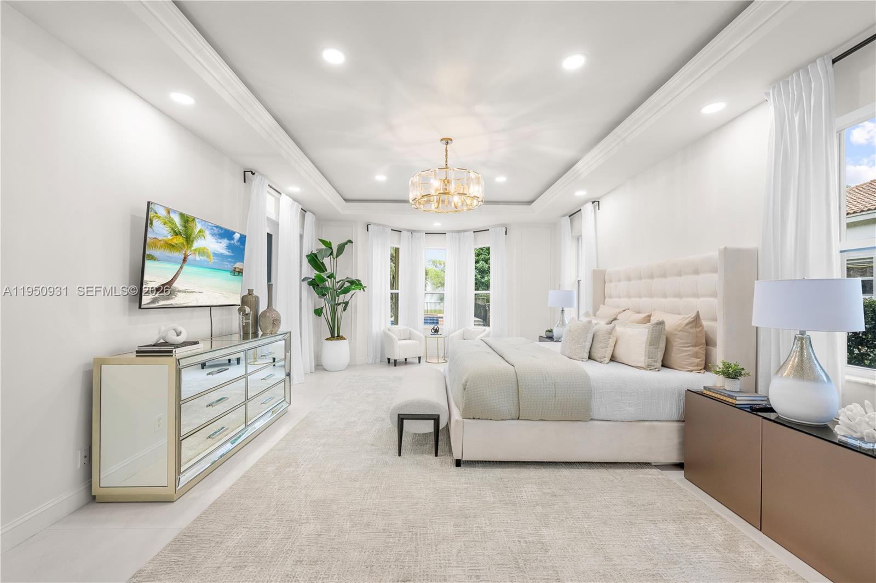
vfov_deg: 81.2
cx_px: 438
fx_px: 341
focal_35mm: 14
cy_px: 292
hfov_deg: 104.3
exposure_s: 1/13
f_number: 8
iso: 500
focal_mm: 14
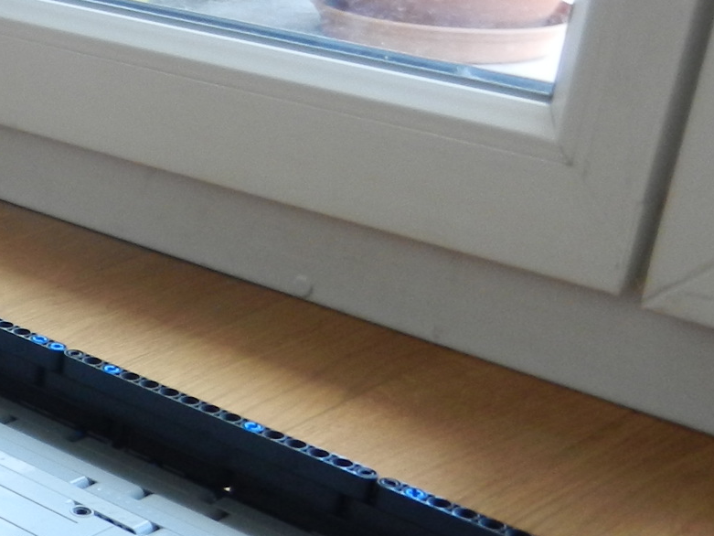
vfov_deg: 17.5
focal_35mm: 83
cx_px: -319
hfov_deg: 20.5
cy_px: 509
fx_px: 1712
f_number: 3.5
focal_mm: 4.5
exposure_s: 1/25
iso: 220
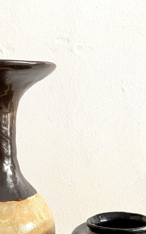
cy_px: 172
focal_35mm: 54
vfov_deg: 36.7
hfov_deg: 23.8
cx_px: 46
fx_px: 344
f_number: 1.8
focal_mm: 4.25
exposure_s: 1/40
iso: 500
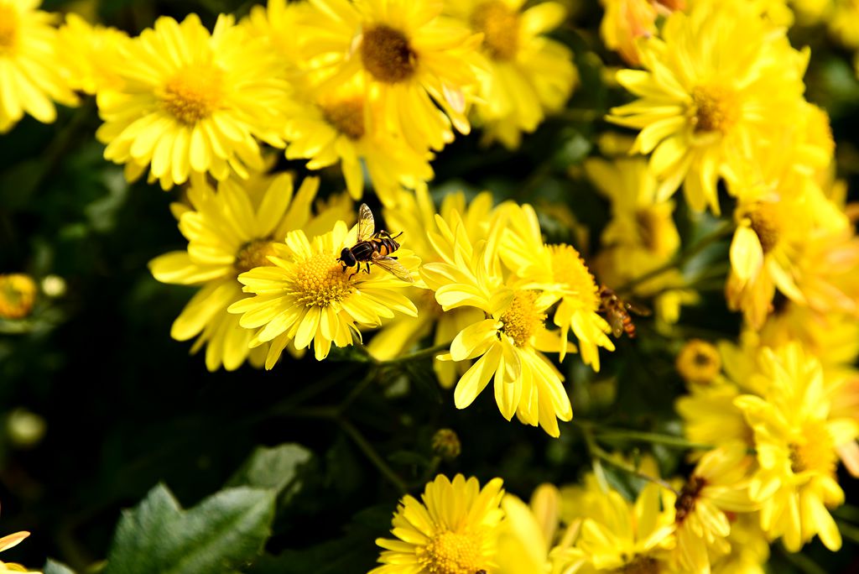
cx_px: 430
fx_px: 2507
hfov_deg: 19.4
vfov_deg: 13.1
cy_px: 287
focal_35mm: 105
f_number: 7.1
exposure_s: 1/800
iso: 250
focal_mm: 105
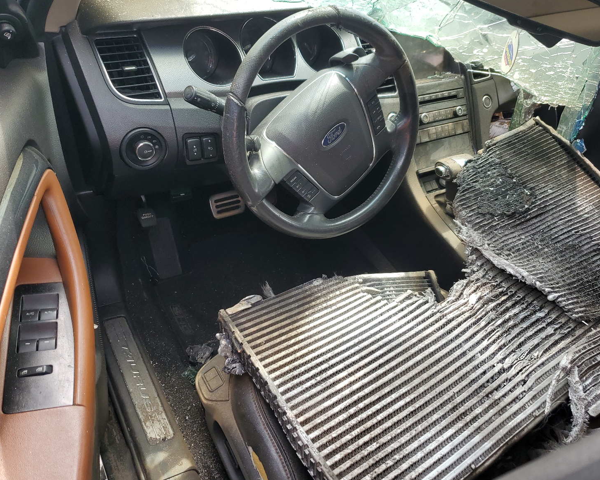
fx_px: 497
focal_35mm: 28
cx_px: 330
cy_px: 234
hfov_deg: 62.1
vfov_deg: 51.5
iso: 50
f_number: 1.5
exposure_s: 1/278
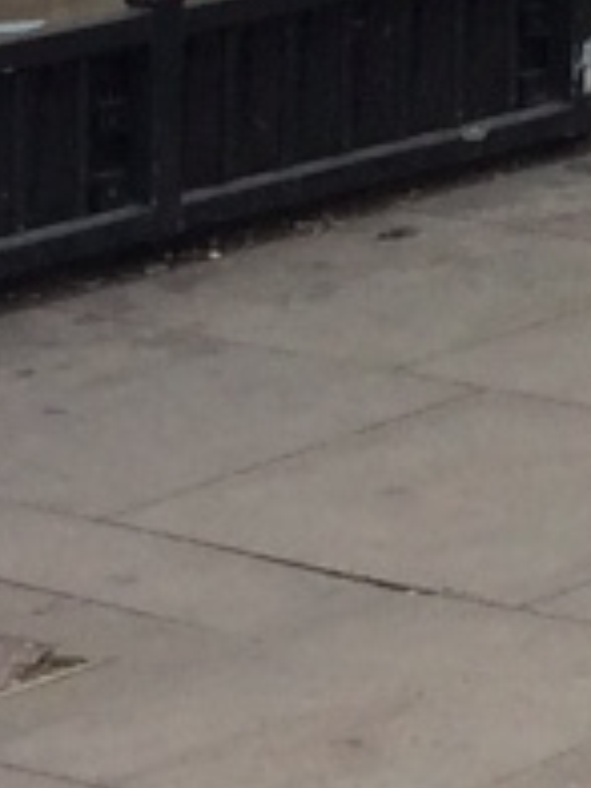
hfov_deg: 5.9
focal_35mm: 242
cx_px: 1455
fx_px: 5509
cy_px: -1383
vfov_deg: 7.4
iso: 32
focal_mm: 4.15
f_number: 2.2
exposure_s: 1/287
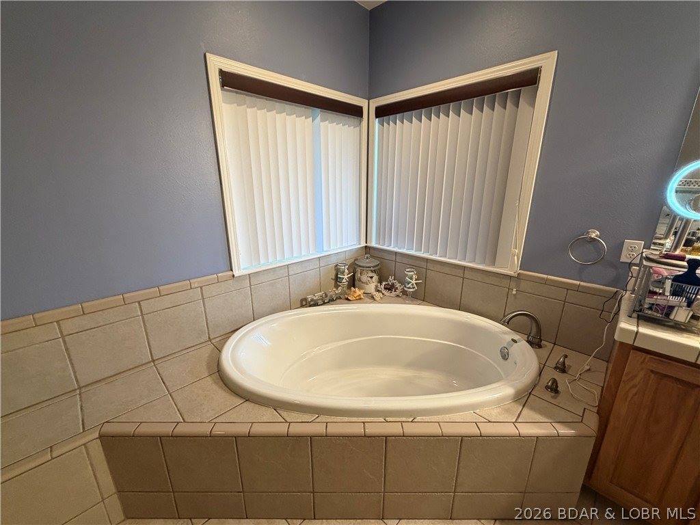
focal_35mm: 14
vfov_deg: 85.7
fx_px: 283
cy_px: 262
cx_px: 350
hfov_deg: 102.1
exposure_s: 1/60
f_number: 2.2
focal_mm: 2.22
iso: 250
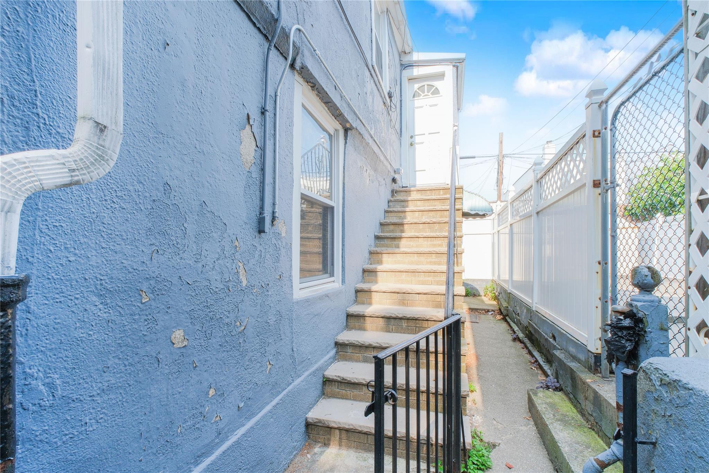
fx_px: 295
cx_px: 354
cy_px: 236
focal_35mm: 15
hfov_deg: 100.4
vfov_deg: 77.3
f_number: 10
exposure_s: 1/80
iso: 400
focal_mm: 10
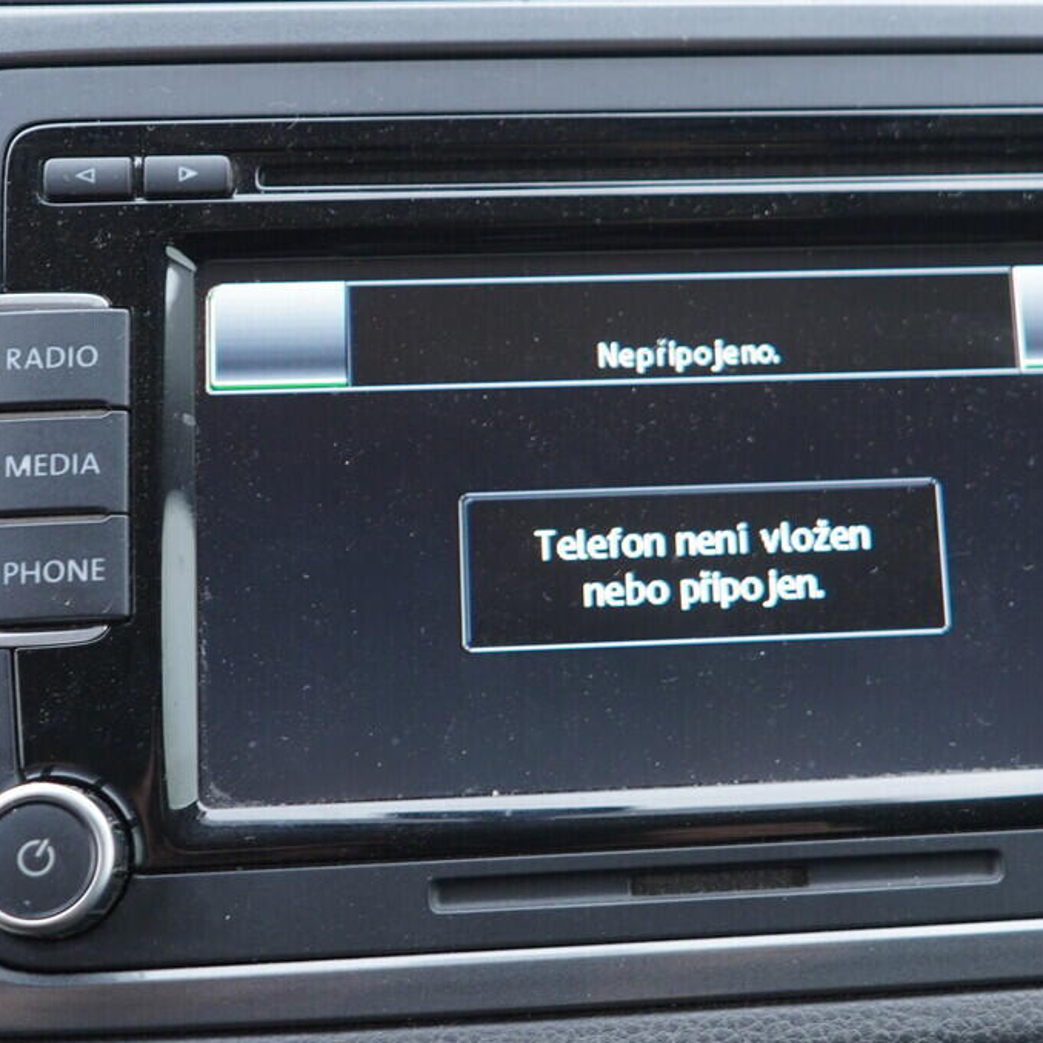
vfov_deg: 26.5
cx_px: 752
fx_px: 2216
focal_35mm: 65
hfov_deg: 26.2
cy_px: 452
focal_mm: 24
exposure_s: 1/40
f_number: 2.8
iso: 320
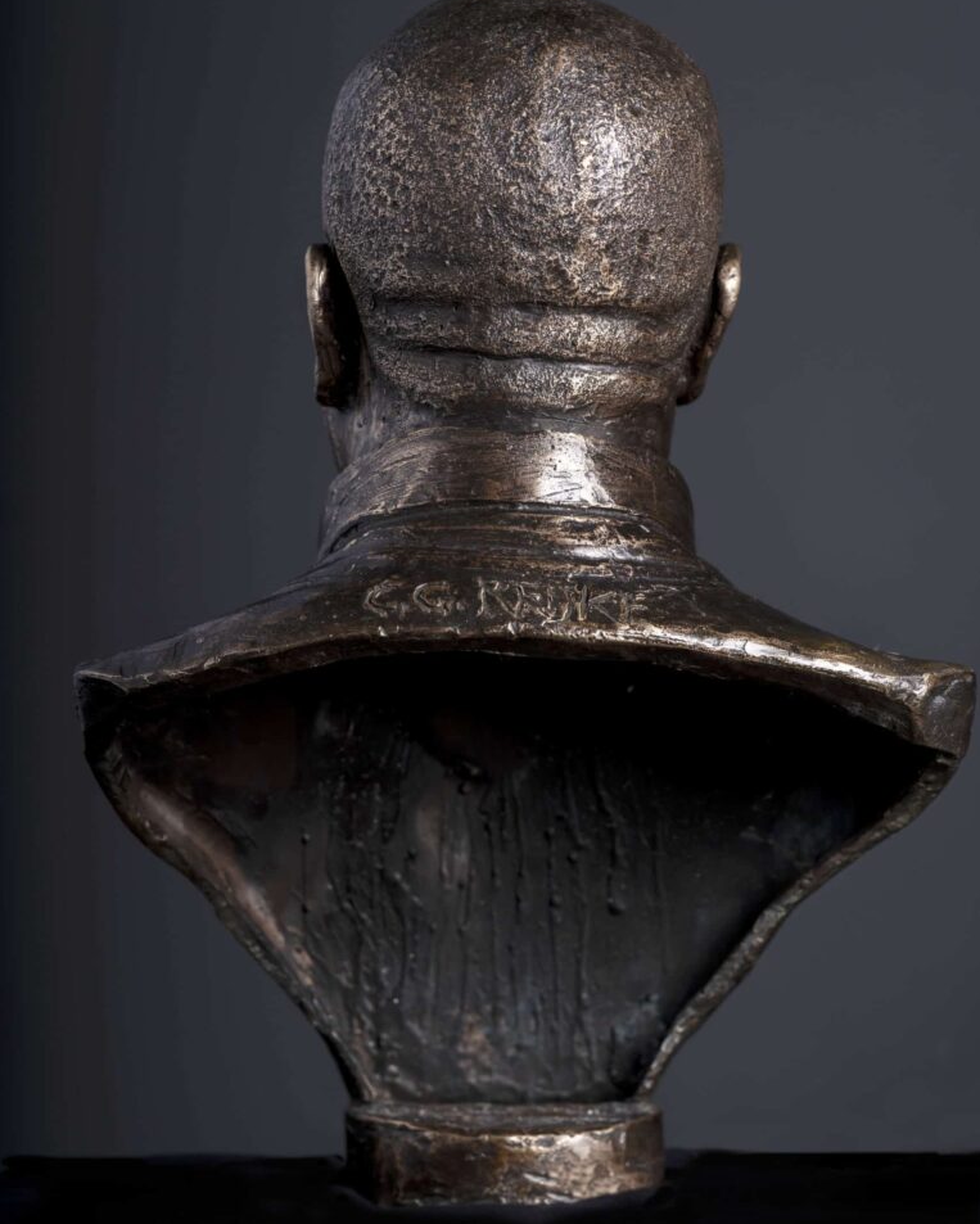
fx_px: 5544
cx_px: 492
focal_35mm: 153
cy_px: 602
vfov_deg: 12.6
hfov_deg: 10.1
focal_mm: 135
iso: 100
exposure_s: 1/250
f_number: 4
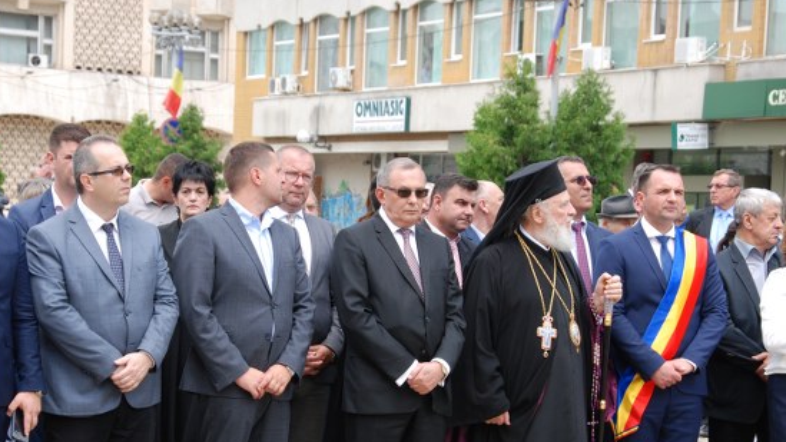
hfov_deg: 19.5
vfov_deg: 11.0
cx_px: 397
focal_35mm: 110
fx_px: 2293
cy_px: 308
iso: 140
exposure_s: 1/125
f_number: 5.6
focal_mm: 48
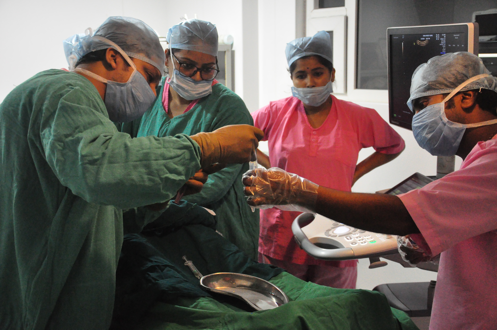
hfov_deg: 41.2
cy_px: 165
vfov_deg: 28.0
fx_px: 662
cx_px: 248
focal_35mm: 48
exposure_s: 1/80
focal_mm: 32
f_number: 4.2
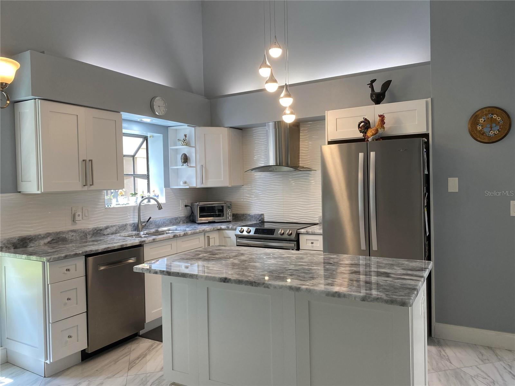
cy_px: 193
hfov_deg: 67.3
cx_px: 258
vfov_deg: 53.1
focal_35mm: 26
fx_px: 387
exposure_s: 1/120
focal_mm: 4.25
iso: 64
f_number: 1.8
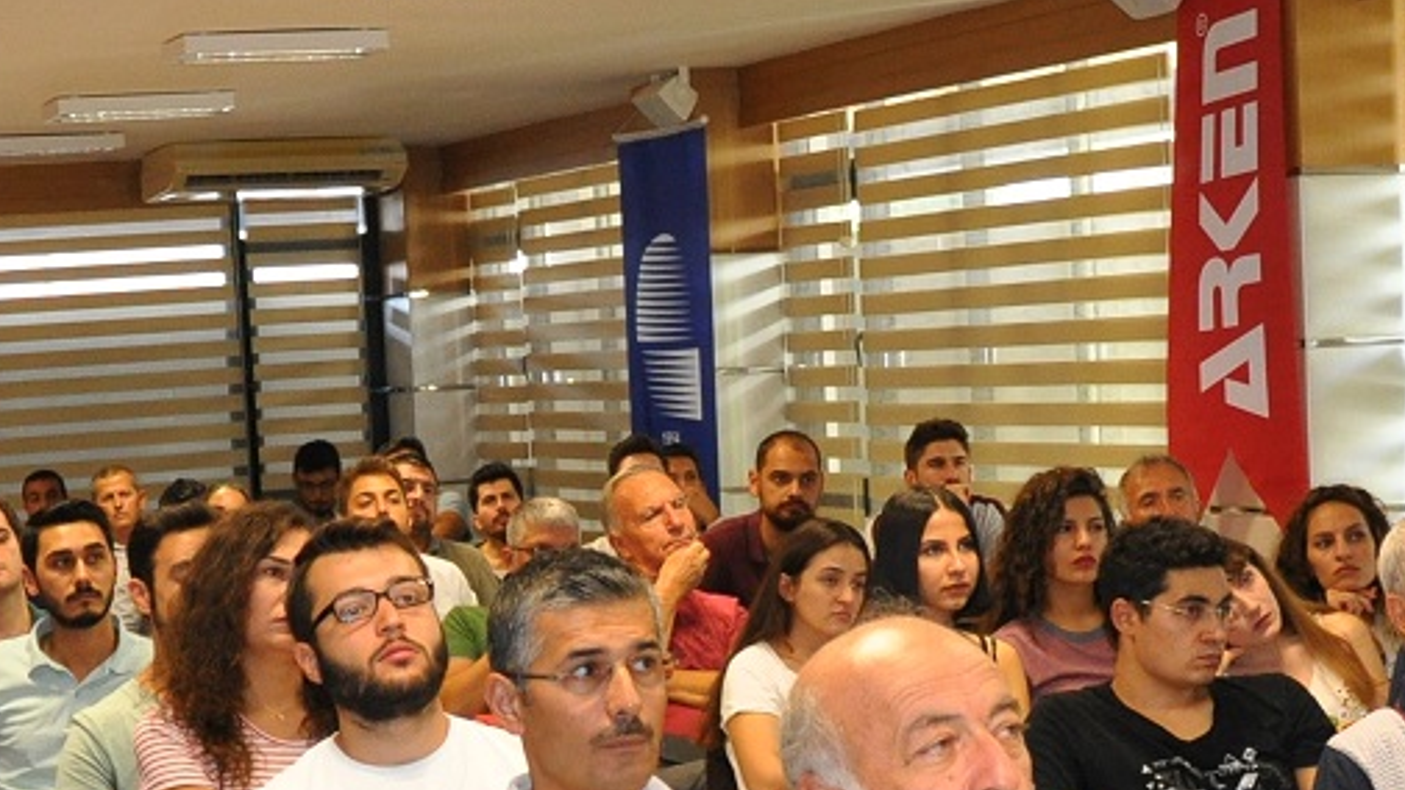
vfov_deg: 13.2
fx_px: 3353
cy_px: 848
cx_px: 590
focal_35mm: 90
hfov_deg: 23.6
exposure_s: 1/60
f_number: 3.5
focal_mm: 18
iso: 800
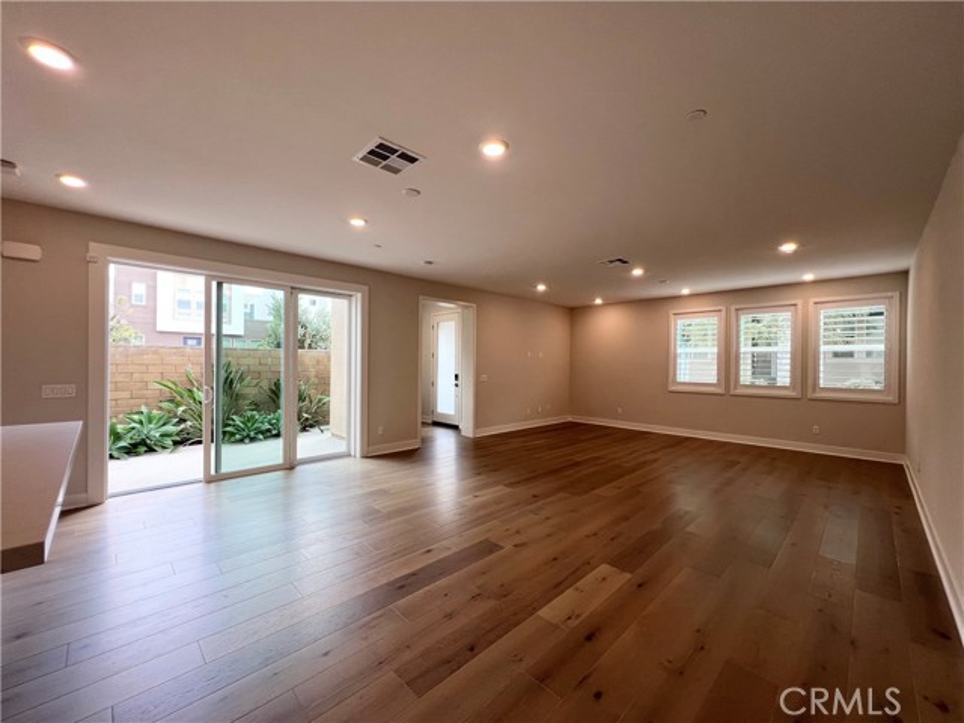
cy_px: 362
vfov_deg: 89.9
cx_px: 482
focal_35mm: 13
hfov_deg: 106.2
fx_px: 362
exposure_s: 1/120
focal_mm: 1.57
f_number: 1.8
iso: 80
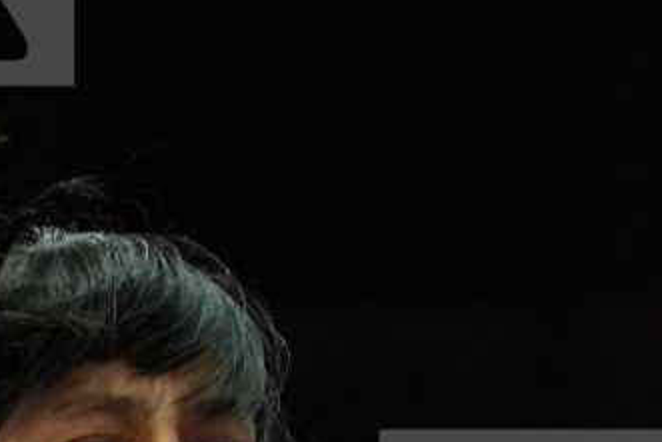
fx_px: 23179
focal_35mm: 1260
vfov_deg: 1.1
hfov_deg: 1.6
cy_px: 612
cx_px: -112
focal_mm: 155
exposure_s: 1/1000
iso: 3200
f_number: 2.8
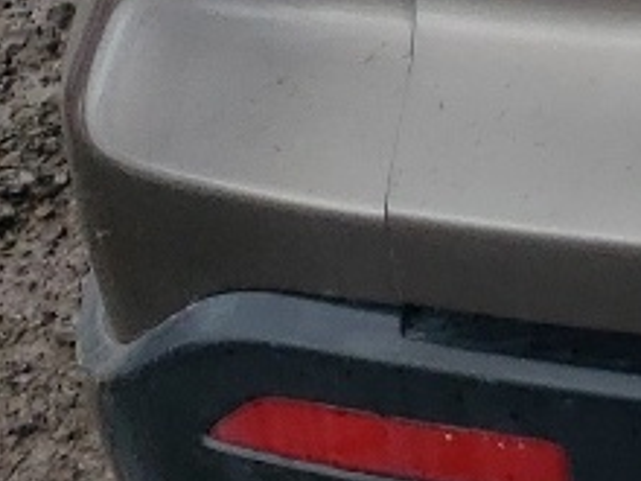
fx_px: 3500
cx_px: 1605
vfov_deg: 7.5
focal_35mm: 189
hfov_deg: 9.2
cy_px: -533
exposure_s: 1/1111
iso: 50
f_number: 1.5
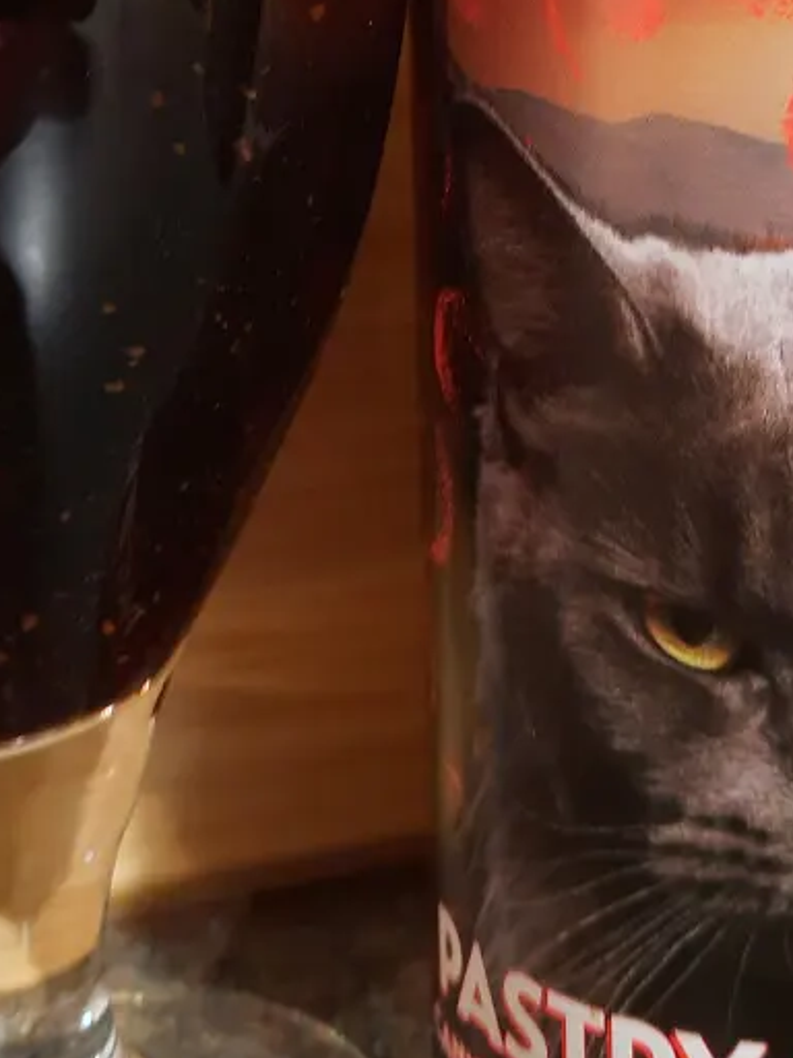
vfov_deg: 36.9
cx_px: 487
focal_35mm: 50
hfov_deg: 29.0
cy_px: 211
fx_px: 1527
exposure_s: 1/30
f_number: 2
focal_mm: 4.6
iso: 320
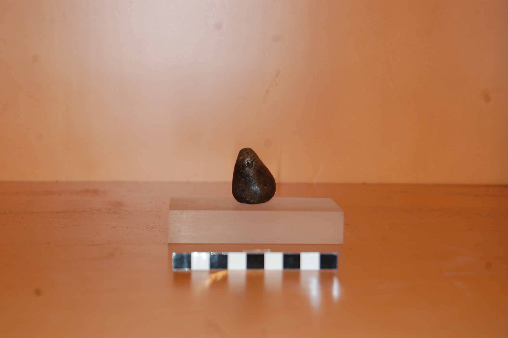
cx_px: 254
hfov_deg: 24.6
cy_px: 169
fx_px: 1163
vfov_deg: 16.5
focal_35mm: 82
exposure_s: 1/60
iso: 400
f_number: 5.6
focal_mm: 55
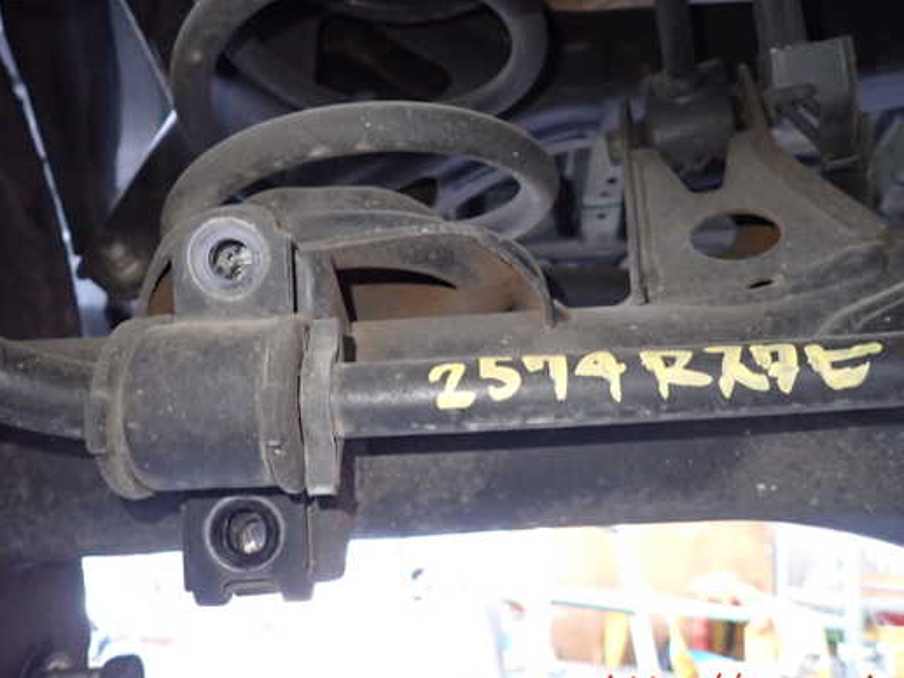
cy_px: 322
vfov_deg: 48.2
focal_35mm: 29
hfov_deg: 61.6
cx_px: 477
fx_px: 758
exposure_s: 1/30
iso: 640
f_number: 2
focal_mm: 4.5
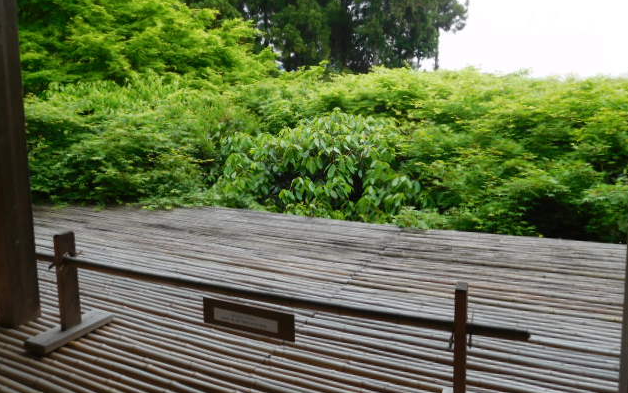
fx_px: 462
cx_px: 315
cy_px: 155
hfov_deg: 68.4
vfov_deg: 45.8
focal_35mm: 27
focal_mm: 4.5
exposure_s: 1/160
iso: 125
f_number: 3.4
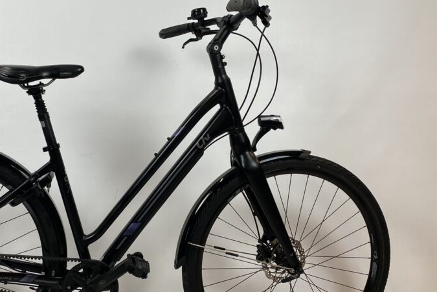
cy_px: 156
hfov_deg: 46.5
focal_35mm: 41
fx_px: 498
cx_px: 137
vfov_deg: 32.6
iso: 80
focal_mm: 4.25
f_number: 1.8
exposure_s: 1/100
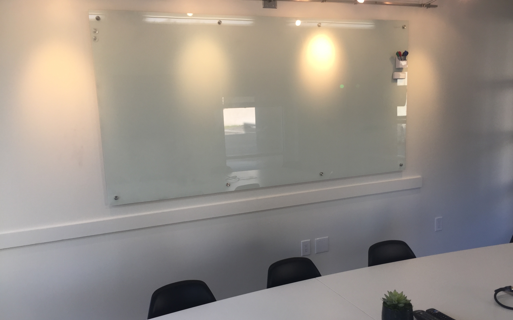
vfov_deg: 40.5
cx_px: 257
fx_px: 433
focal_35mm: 31
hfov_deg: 61.2
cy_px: 180
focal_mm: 4.15
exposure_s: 1/120
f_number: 2.2
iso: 50
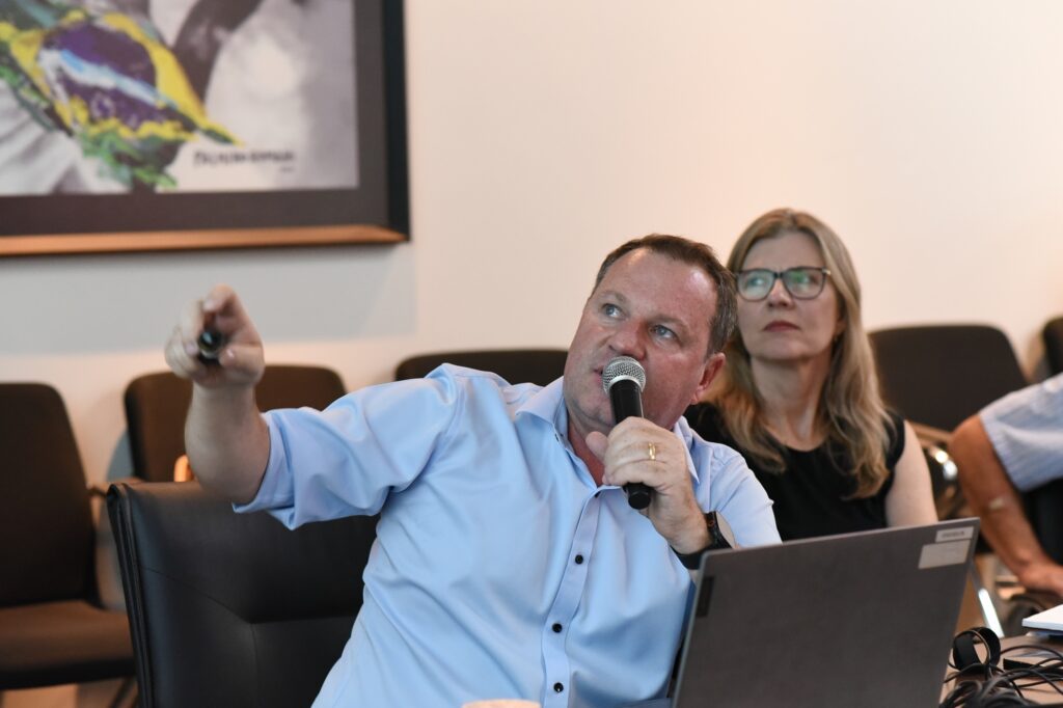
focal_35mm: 85
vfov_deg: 16.1
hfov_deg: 23.9
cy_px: 354
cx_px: 532
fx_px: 2509
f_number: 3.5
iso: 5000
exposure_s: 1/200
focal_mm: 85
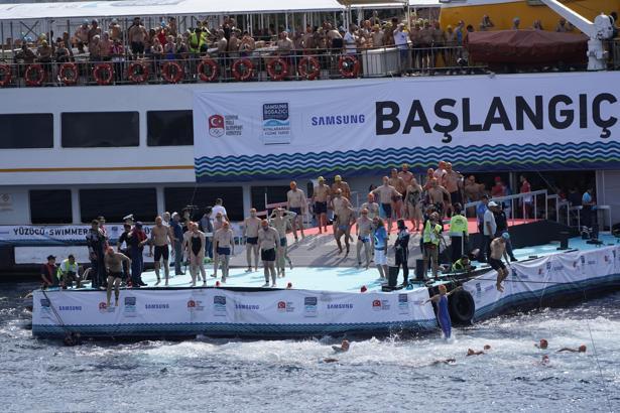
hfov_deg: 9.7
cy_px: 206
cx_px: 310
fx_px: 3651
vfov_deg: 6.5
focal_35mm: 212
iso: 640
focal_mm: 212
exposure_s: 1/3200
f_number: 5.6
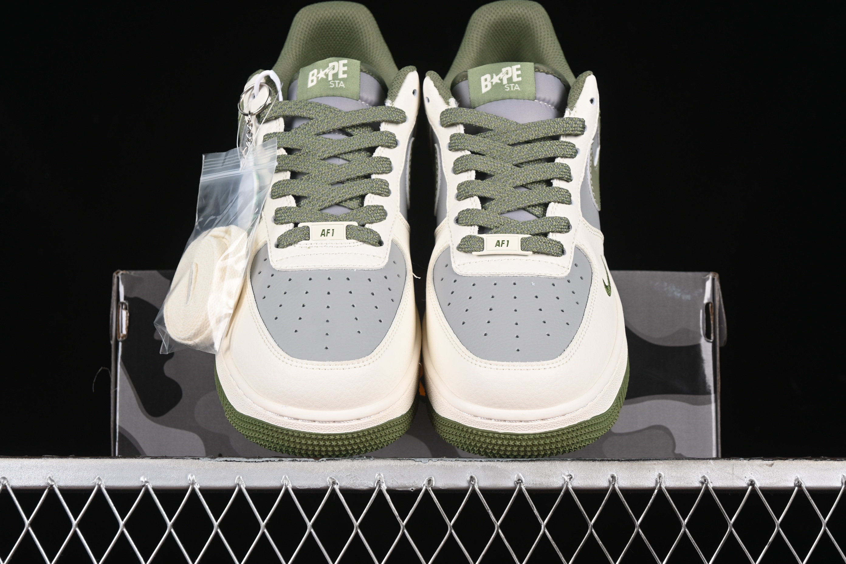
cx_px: 423
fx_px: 1762
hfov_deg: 27.0
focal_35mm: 75
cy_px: 282
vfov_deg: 18.2
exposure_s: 1/80
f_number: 7.1
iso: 160
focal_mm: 50
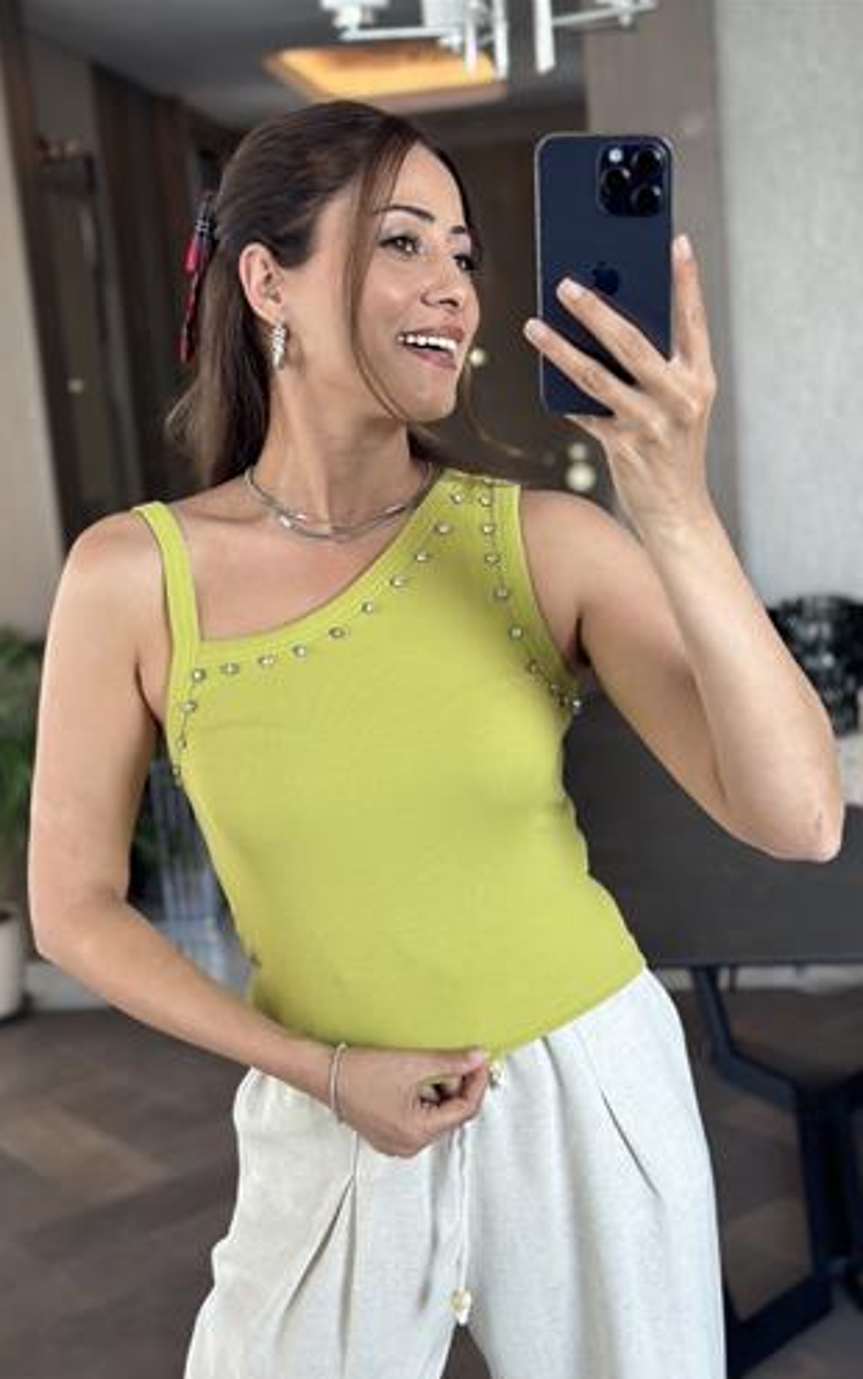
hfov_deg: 24.9
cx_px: 412
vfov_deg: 38.8
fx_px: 1954
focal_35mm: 52
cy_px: 699
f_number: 1.78
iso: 125
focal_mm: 6.86
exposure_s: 1/67
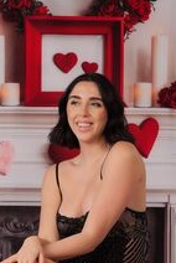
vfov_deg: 11.7
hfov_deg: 8.0
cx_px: 72
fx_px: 1264
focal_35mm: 173
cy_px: 270
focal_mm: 70
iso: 100
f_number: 7.1
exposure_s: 1/160
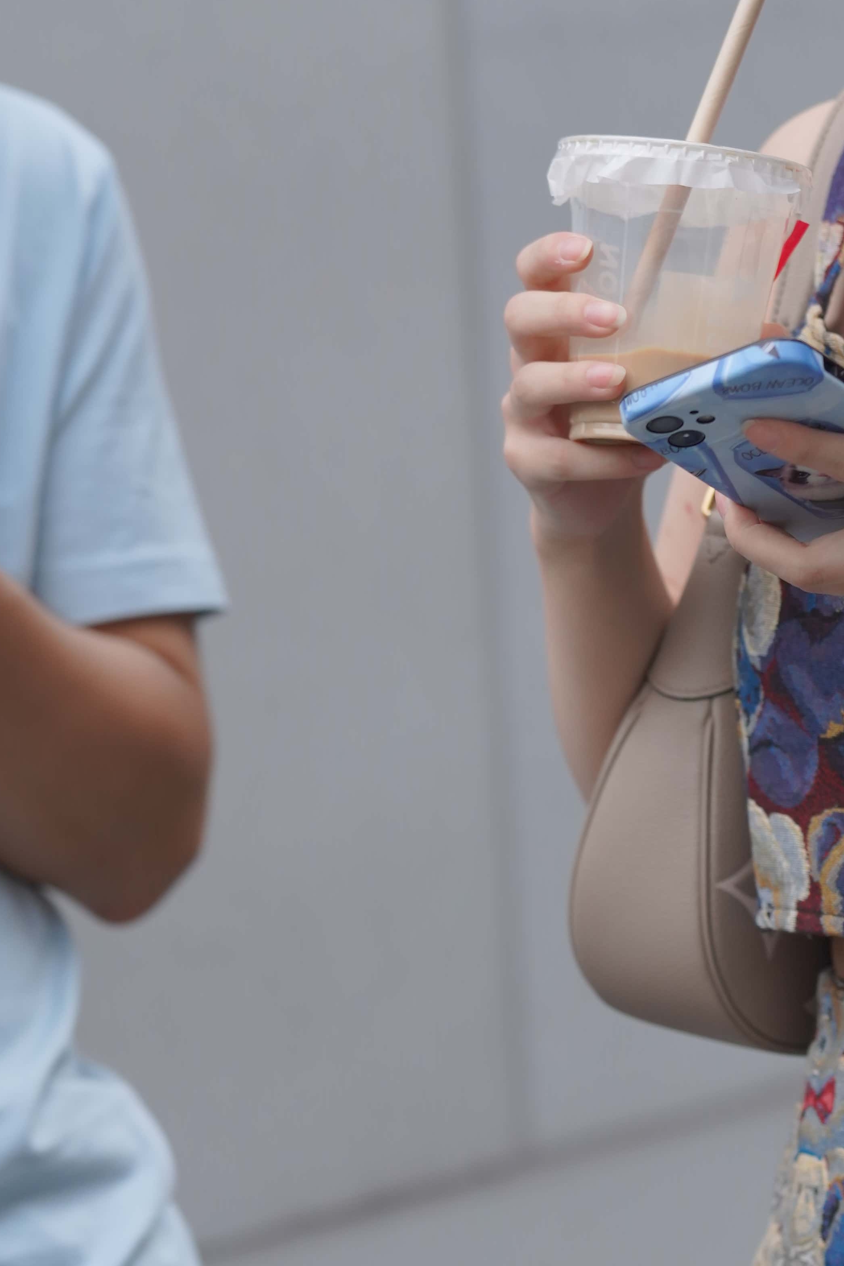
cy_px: 842
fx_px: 14350
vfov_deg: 5.1
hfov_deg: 3.4
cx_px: 1250
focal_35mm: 408
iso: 320
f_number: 2.8
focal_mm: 135
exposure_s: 1/1000
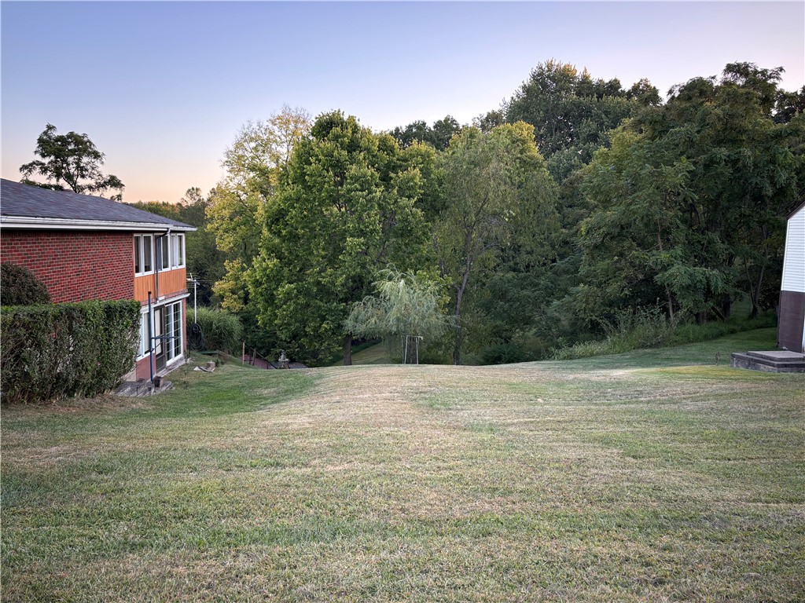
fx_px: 605
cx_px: 402
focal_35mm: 26
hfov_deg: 67.3
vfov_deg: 53.1
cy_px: 302
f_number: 1.6
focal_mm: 5.96
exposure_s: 1/172
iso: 64
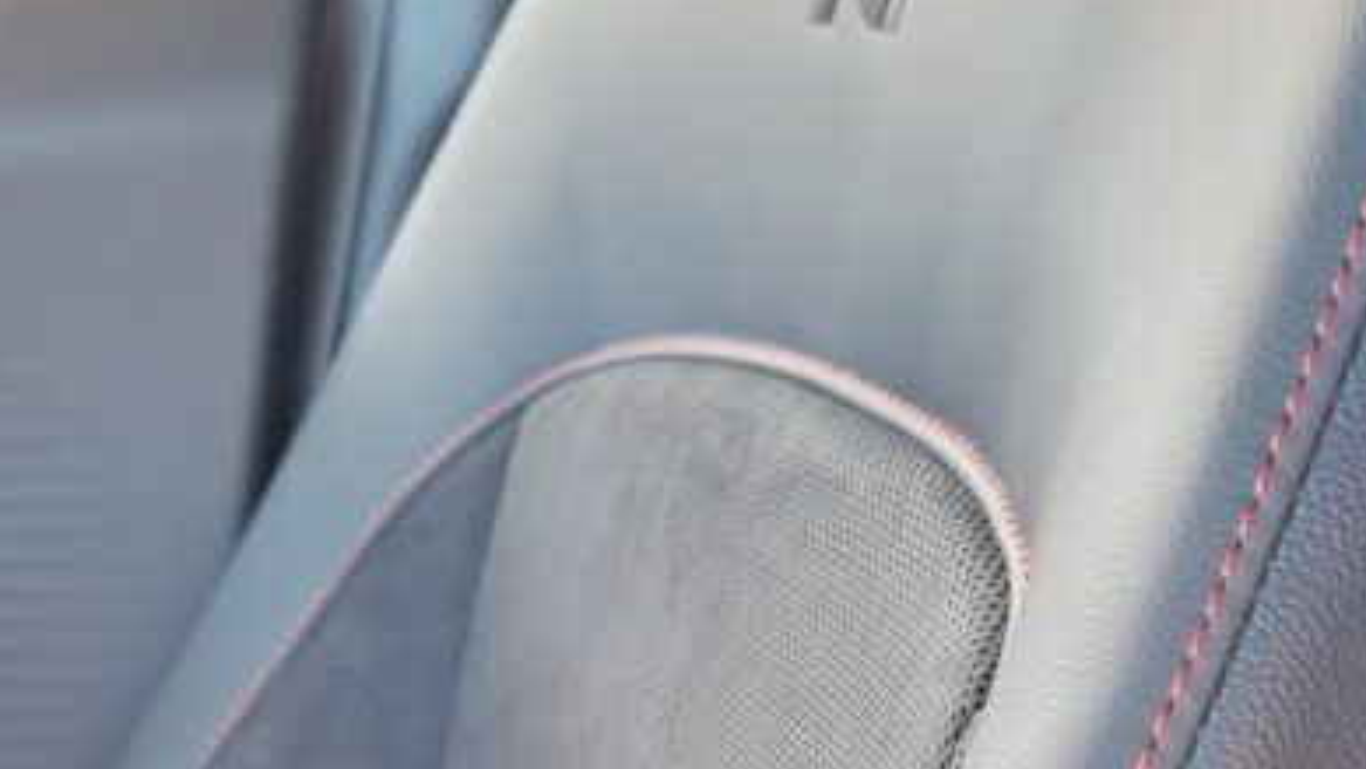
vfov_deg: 17.0
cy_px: 1053
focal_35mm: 66
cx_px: 776
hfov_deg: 31.8
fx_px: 2391
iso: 250
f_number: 1.8
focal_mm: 5.54
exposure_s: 1/33
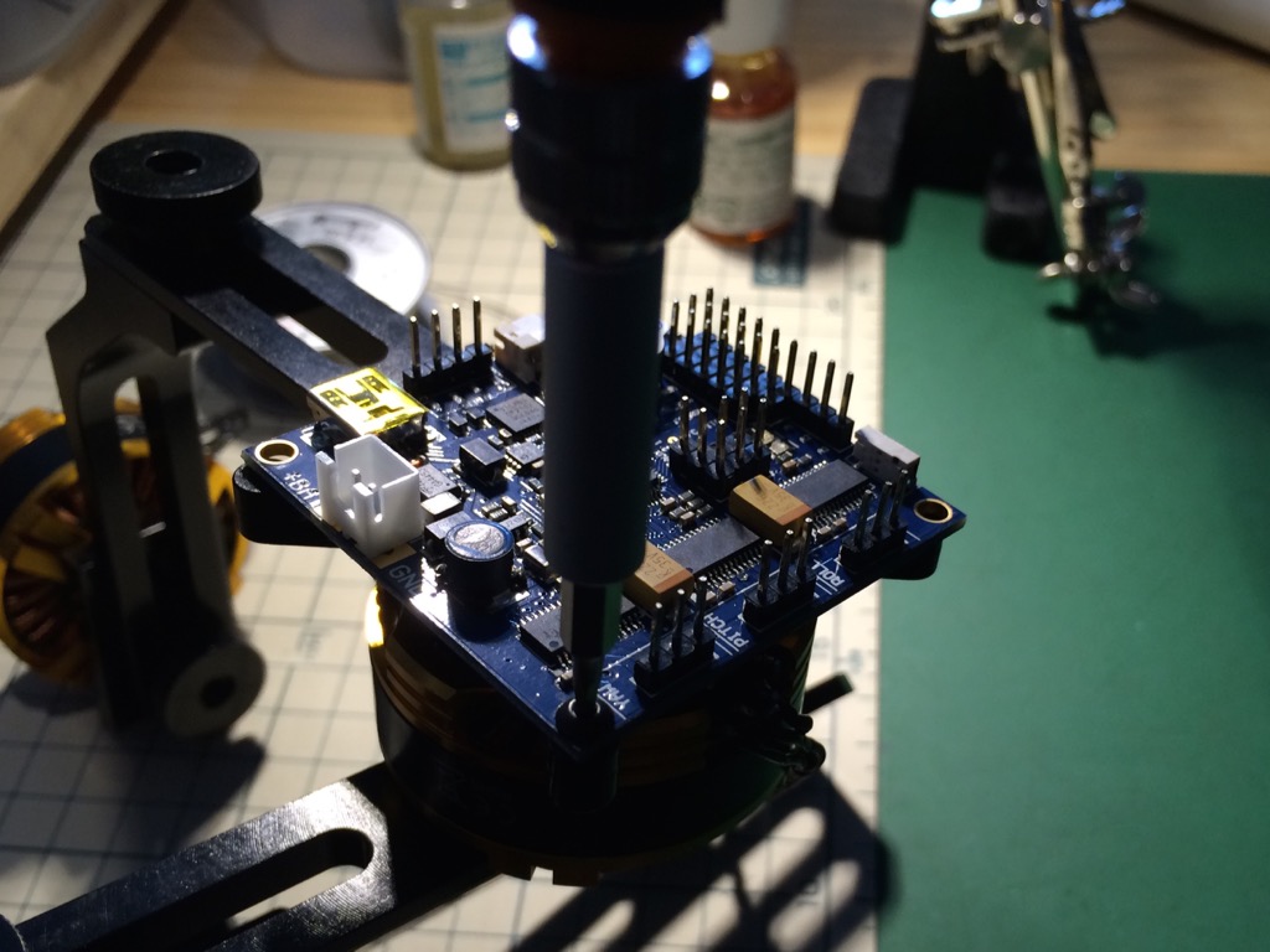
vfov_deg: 48.2
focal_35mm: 29
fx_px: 1064
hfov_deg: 61.7
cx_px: 635
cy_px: 476
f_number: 2.2
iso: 32
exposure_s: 1/30
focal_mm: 4.15
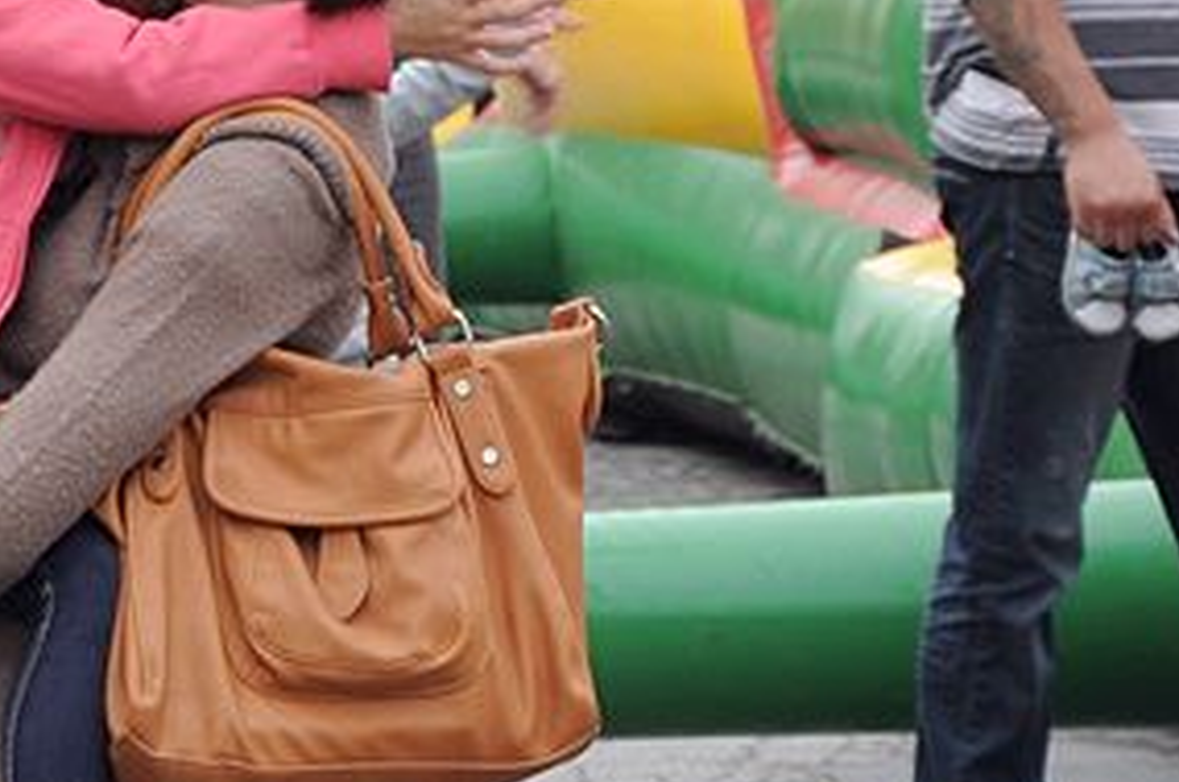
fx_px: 10969
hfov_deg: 6.1
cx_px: -273
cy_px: 159
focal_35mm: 335
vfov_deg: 4.1
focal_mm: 75
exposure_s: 1/80
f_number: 7.1
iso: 500
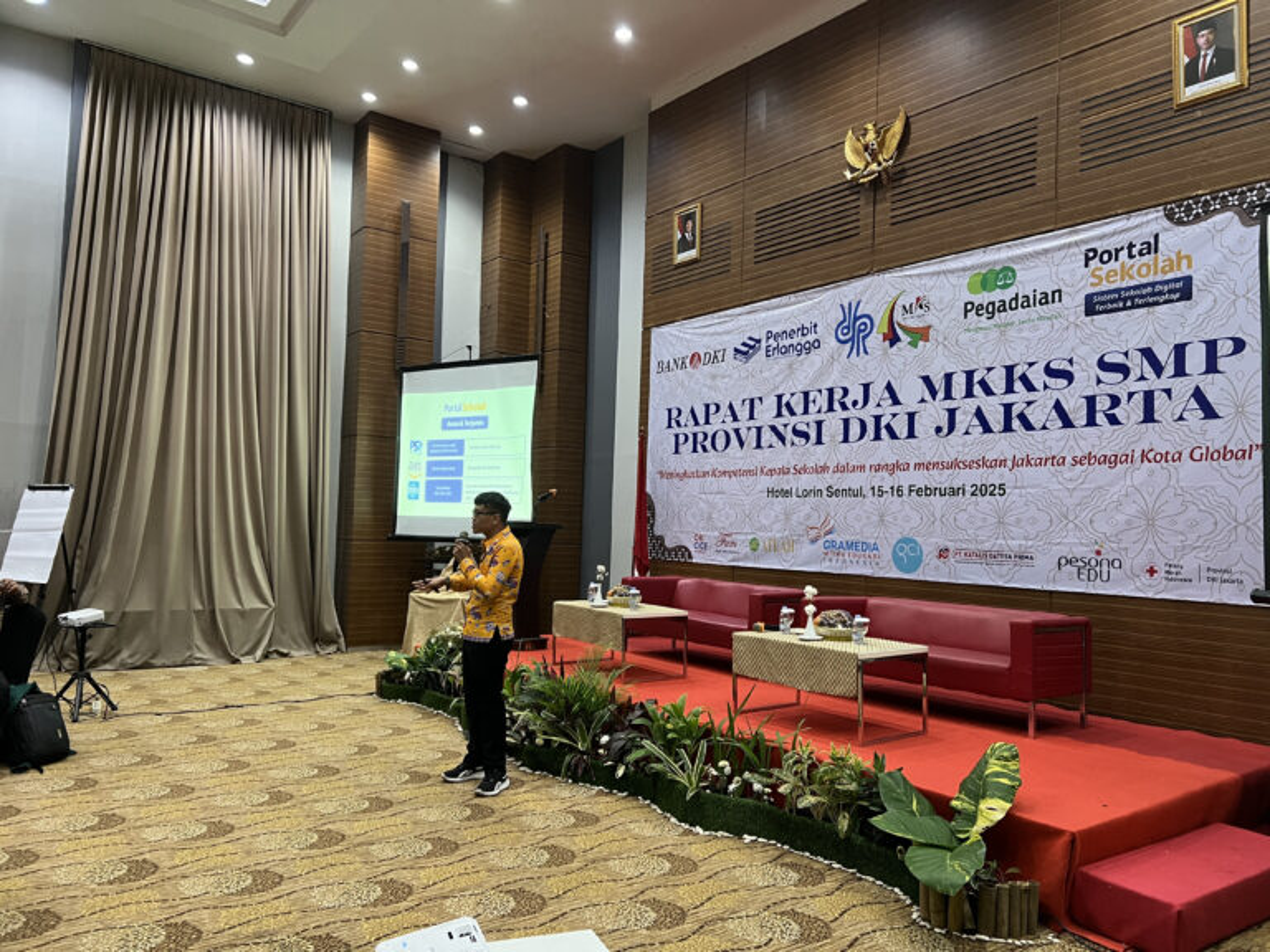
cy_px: 476
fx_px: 954
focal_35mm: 26
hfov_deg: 67.3
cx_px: 635
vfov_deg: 53.1
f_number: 1.5
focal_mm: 5.7
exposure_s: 1/50
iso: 250
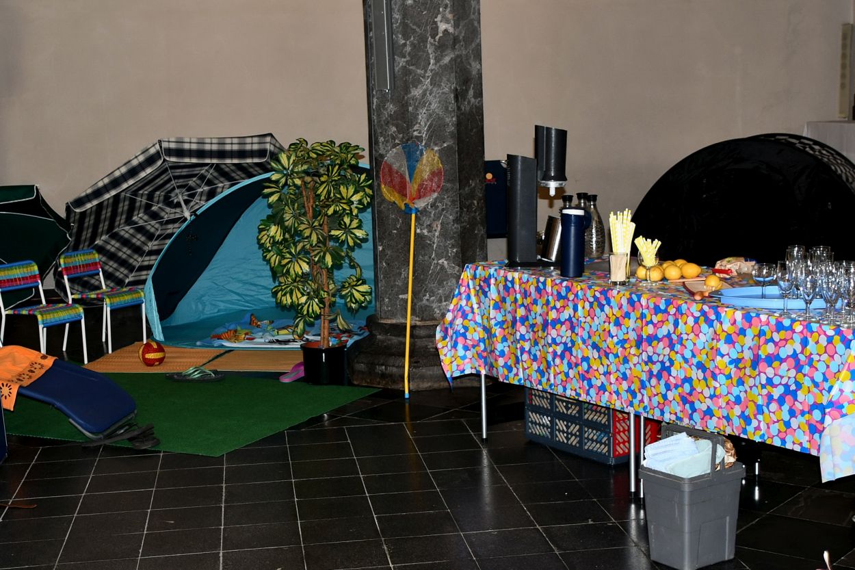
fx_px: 926
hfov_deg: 49.6
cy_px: 285
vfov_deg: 34.2
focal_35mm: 39
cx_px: 428
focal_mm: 26
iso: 320
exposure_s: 1/60
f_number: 3.8
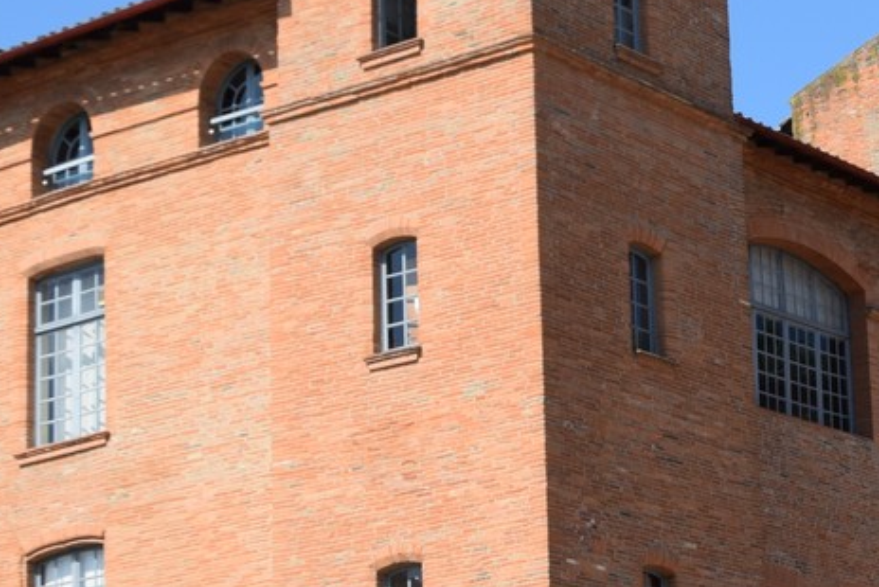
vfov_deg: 10.9
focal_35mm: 126
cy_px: 464
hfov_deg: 15.8
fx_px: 3078
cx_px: 938
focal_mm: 26
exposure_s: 1/400
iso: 200
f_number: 10
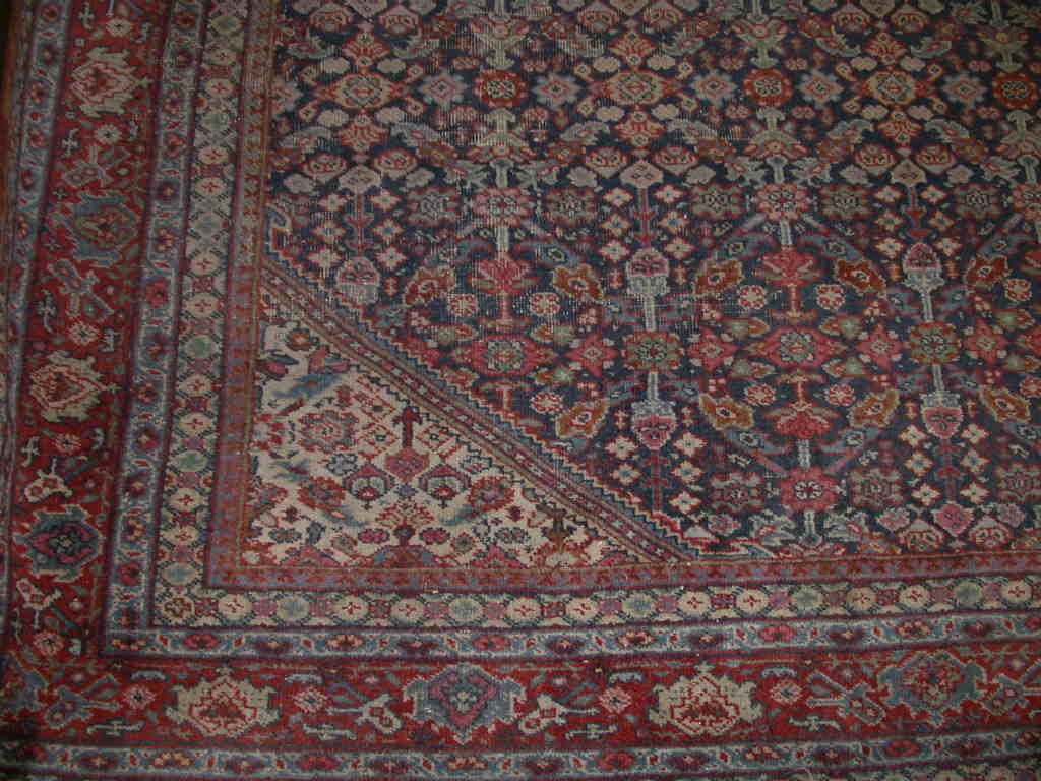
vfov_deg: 37.7
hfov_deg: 49.0
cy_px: 390
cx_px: 520
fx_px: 1143
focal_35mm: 38
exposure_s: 1/60
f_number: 2.6
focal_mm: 7.85
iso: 100
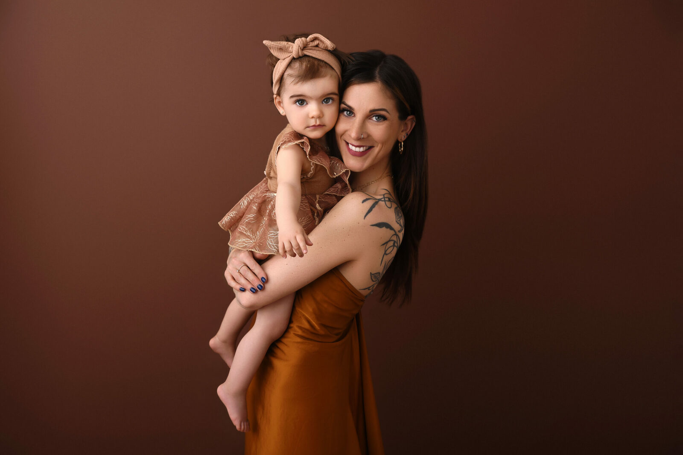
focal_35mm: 55
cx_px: 342
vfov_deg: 24.6
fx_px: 1043
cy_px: 228
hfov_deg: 36.2
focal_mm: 55
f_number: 8
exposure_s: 1/160
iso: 100
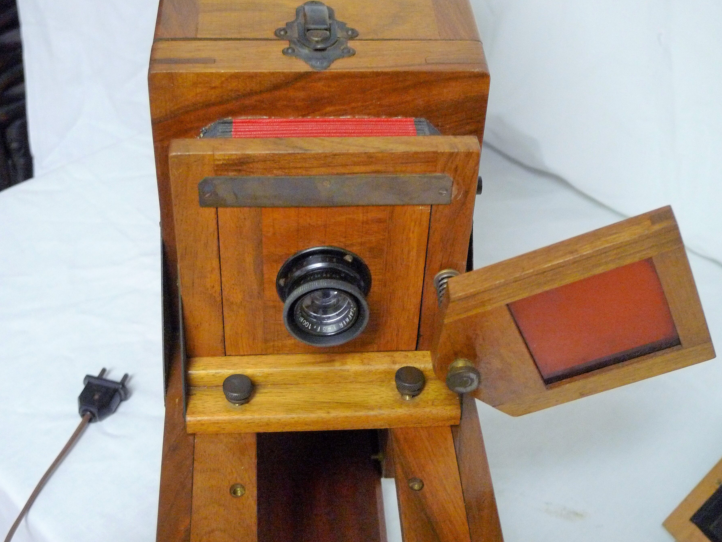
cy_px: 269
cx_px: 363
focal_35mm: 53
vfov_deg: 27.5
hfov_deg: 36.2
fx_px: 1105
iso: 800
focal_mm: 11.1
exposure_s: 1/30
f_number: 2.7
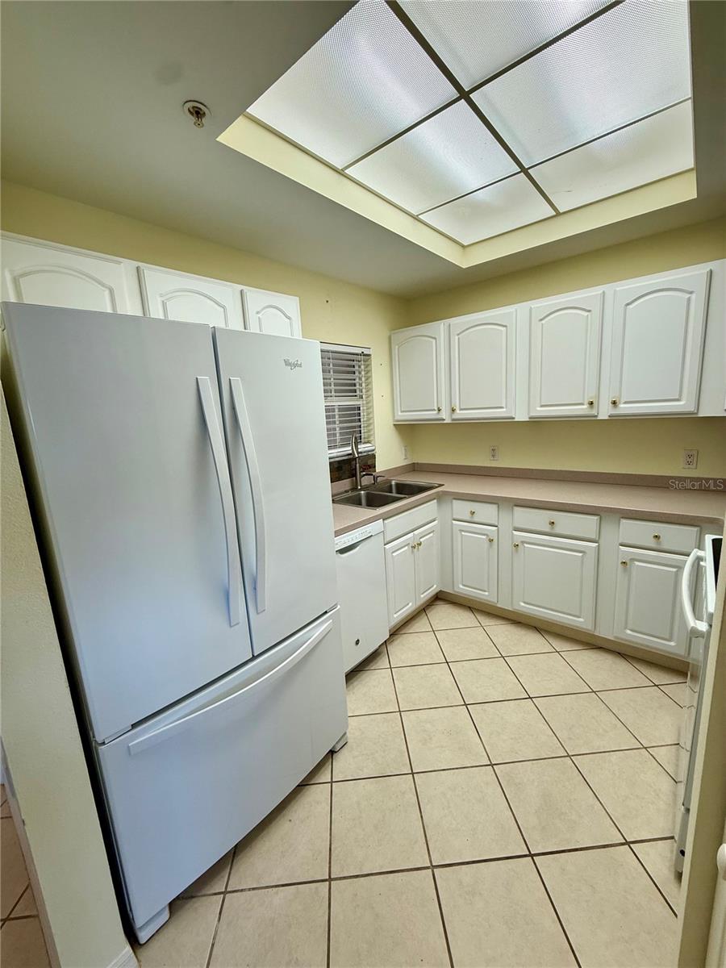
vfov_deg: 102.1
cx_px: 363
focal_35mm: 14
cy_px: 484
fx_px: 391
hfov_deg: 85.7
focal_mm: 2.22
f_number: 2.2
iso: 100
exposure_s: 1/120
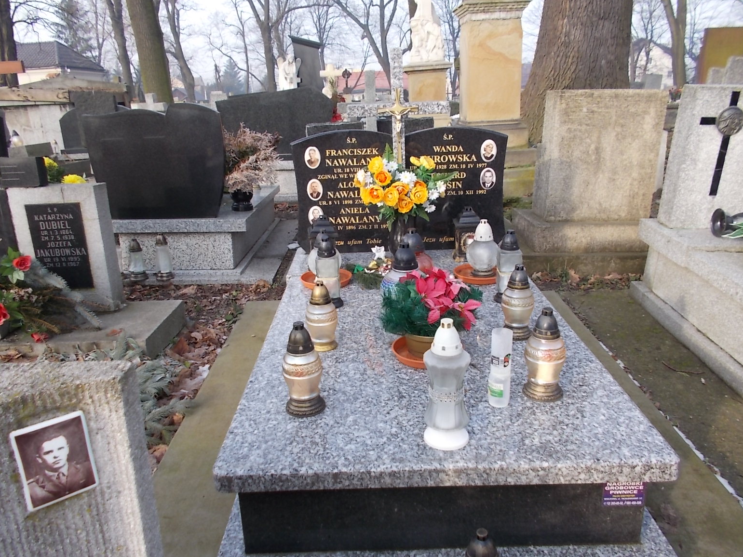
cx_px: 367
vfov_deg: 51.4
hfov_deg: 65.3
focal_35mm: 27
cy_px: 285
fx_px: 580
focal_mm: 4.6
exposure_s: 1/160
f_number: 3.2
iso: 80
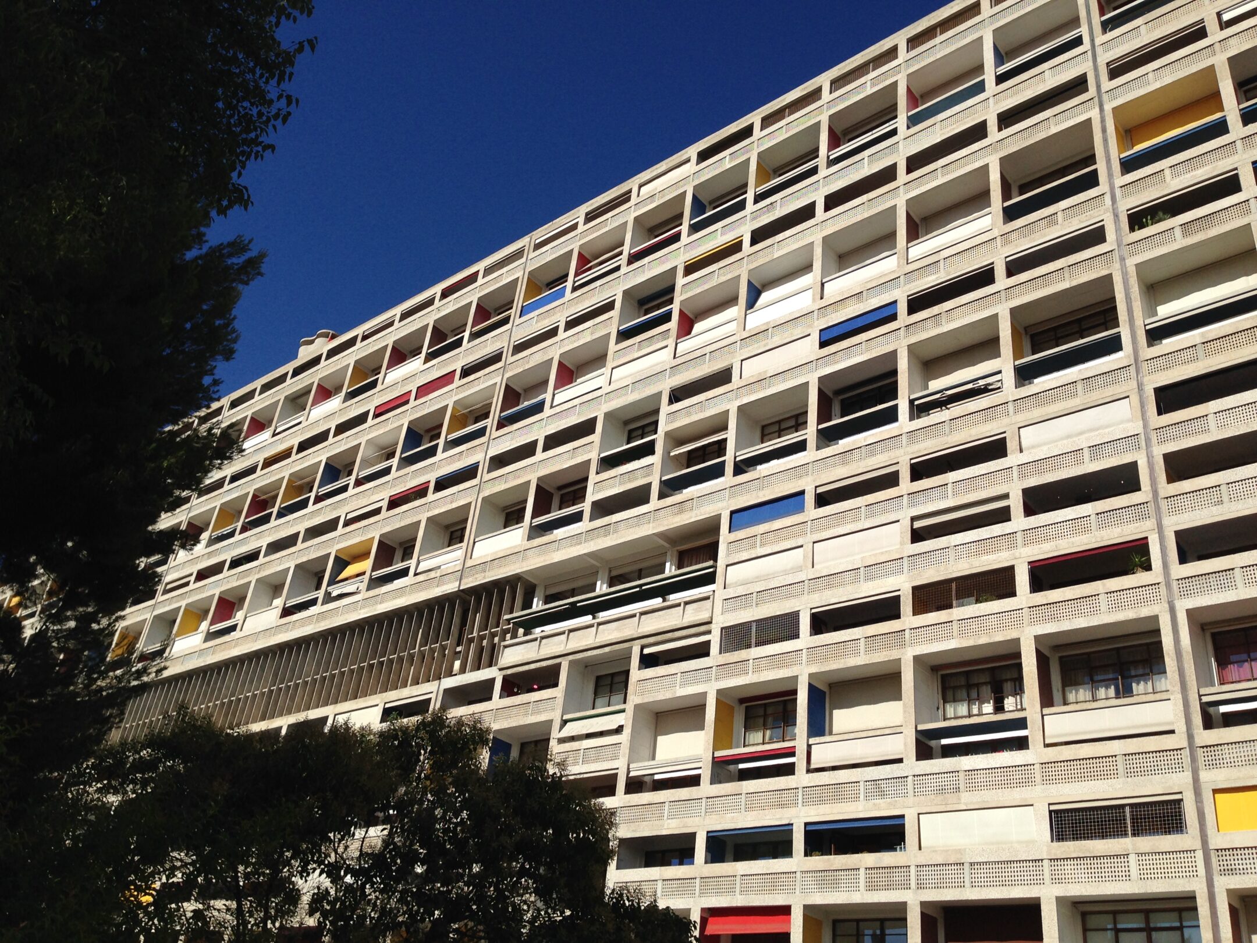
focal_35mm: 33
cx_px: 628
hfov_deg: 55.4
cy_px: 472
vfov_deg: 42.9
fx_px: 1198
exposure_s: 1/2857
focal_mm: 4.12
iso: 50
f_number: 2.4
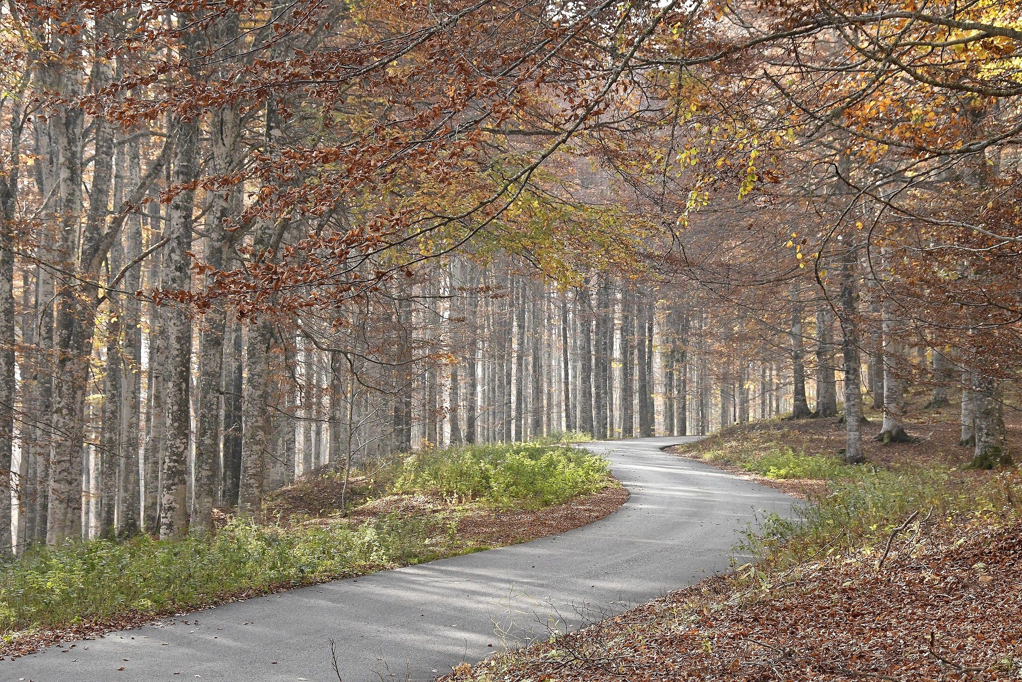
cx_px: 511
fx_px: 2384
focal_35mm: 84
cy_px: 341
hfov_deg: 24.2
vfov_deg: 16.3
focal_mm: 56
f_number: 9
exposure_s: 1/1000
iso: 5000
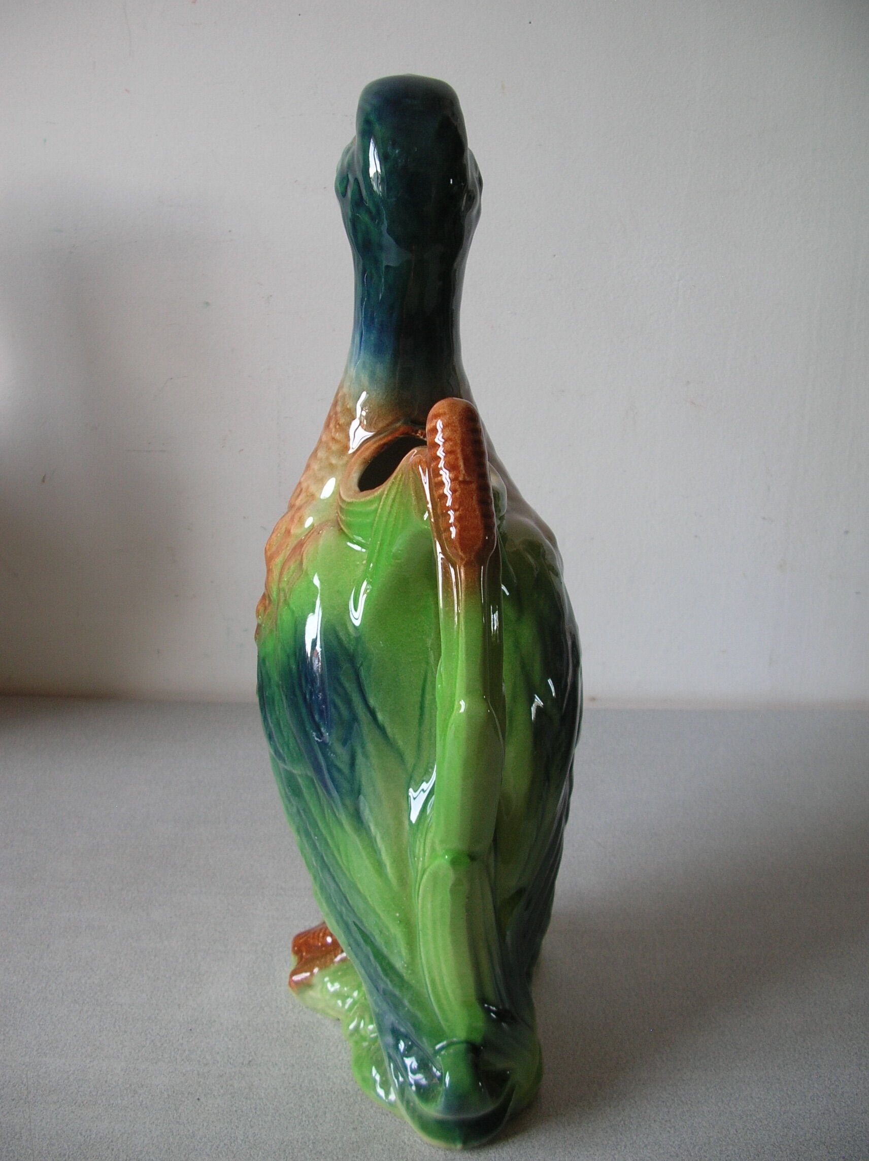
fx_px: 1173
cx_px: 434
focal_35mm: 35
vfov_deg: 52.7
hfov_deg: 40.6
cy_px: 580
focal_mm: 5.8
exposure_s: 1/24.4
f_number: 2.8
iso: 50
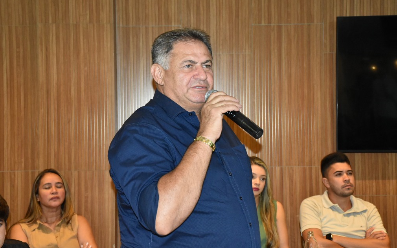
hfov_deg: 33.0
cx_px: 198
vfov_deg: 20.9
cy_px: 119
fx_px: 671
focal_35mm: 62
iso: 2500
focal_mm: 40
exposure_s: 1/100
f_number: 5.6
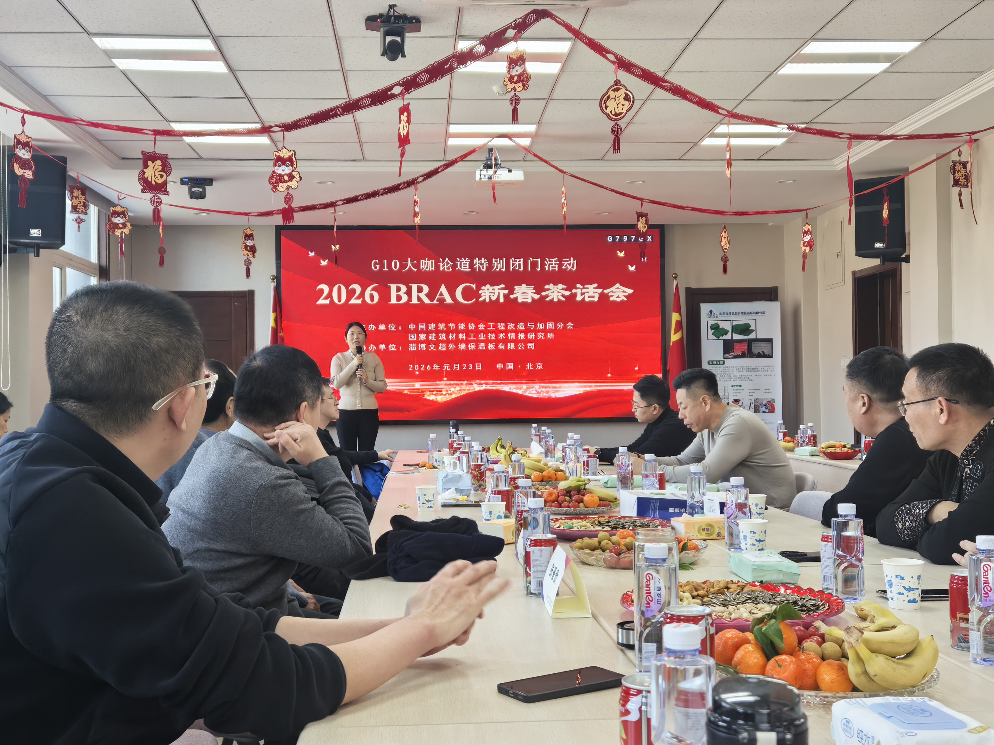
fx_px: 1149
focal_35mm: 40
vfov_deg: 36.0
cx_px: 497
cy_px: 372
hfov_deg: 46.8
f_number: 1.8
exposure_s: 1/100
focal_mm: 5.35
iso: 64
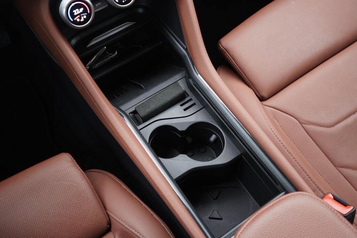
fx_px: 357
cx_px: 178
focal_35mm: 36
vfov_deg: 36.9
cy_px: 119
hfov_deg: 53.1
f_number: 2.8
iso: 400
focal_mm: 24
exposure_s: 1/40
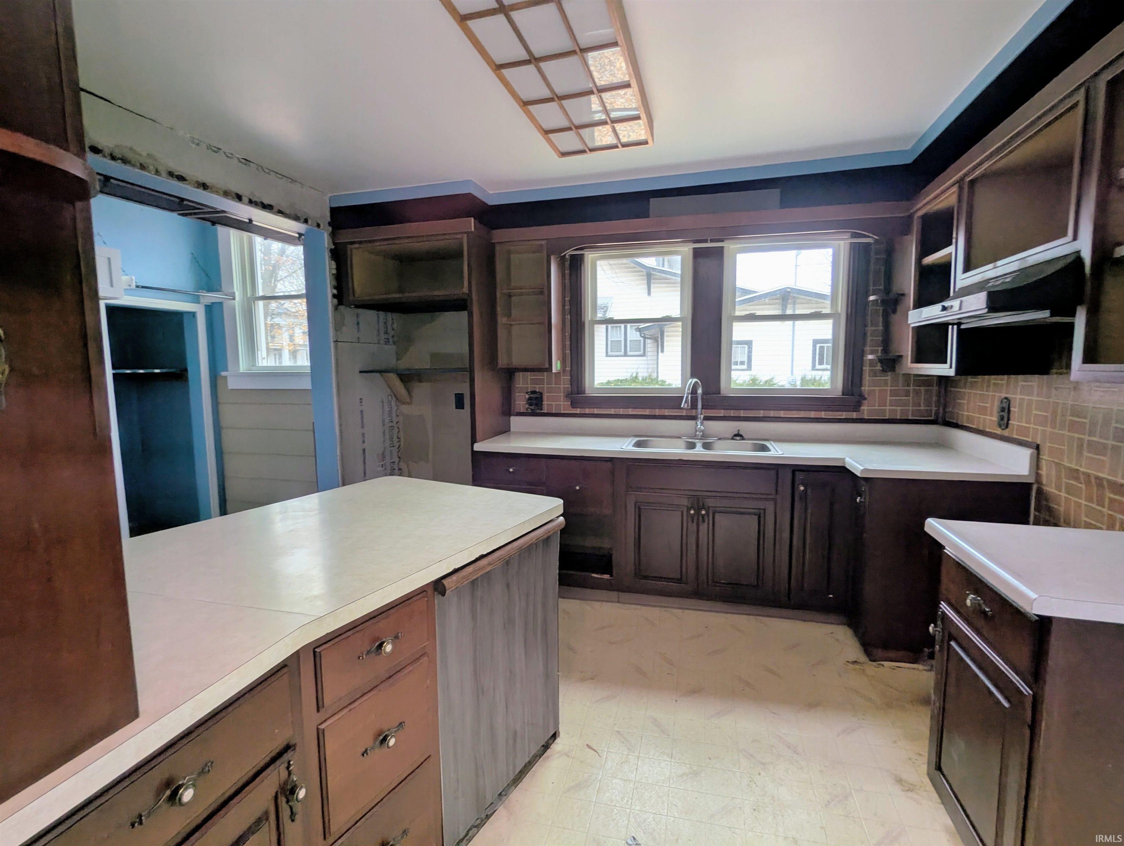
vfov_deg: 78.2
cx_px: 562
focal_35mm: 16
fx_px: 520
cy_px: 423
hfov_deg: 94.4
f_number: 2.2
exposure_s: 1/10.1
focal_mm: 2.35
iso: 73
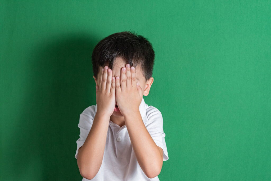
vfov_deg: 26.0
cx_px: 136
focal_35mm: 52
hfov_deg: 38.2
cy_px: 90
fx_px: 392
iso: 1000
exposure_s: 1/80
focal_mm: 52
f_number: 6.3
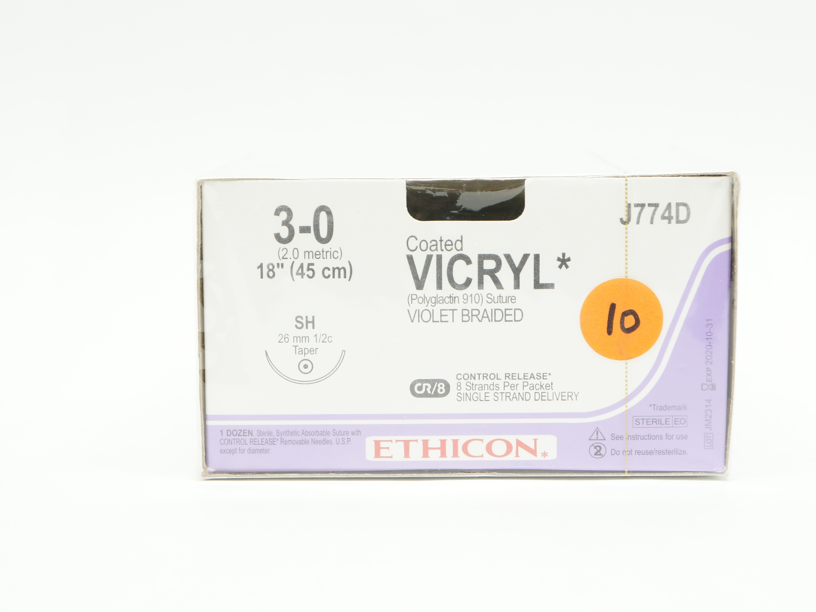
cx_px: 465
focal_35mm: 82
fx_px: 1923
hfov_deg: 23.9
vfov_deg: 18.1
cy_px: 323
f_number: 6.3
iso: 400
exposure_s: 1/30
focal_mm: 47
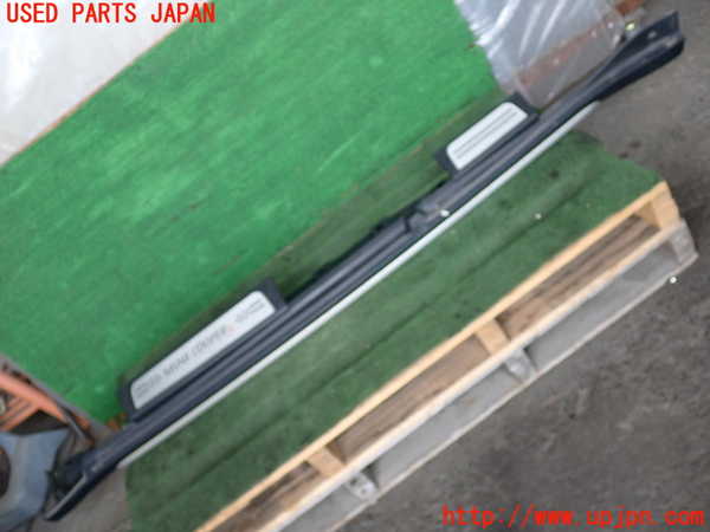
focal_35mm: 36
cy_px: 266
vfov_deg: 39.7
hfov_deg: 51.4
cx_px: 355
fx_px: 738
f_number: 2.5
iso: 320
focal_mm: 6.37
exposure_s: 1/125
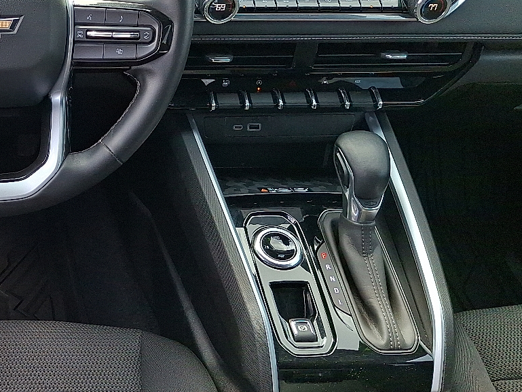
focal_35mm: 52
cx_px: 5
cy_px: 156
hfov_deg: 33.8
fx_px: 784
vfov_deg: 28.0
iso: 30
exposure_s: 1/278
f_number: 1.8
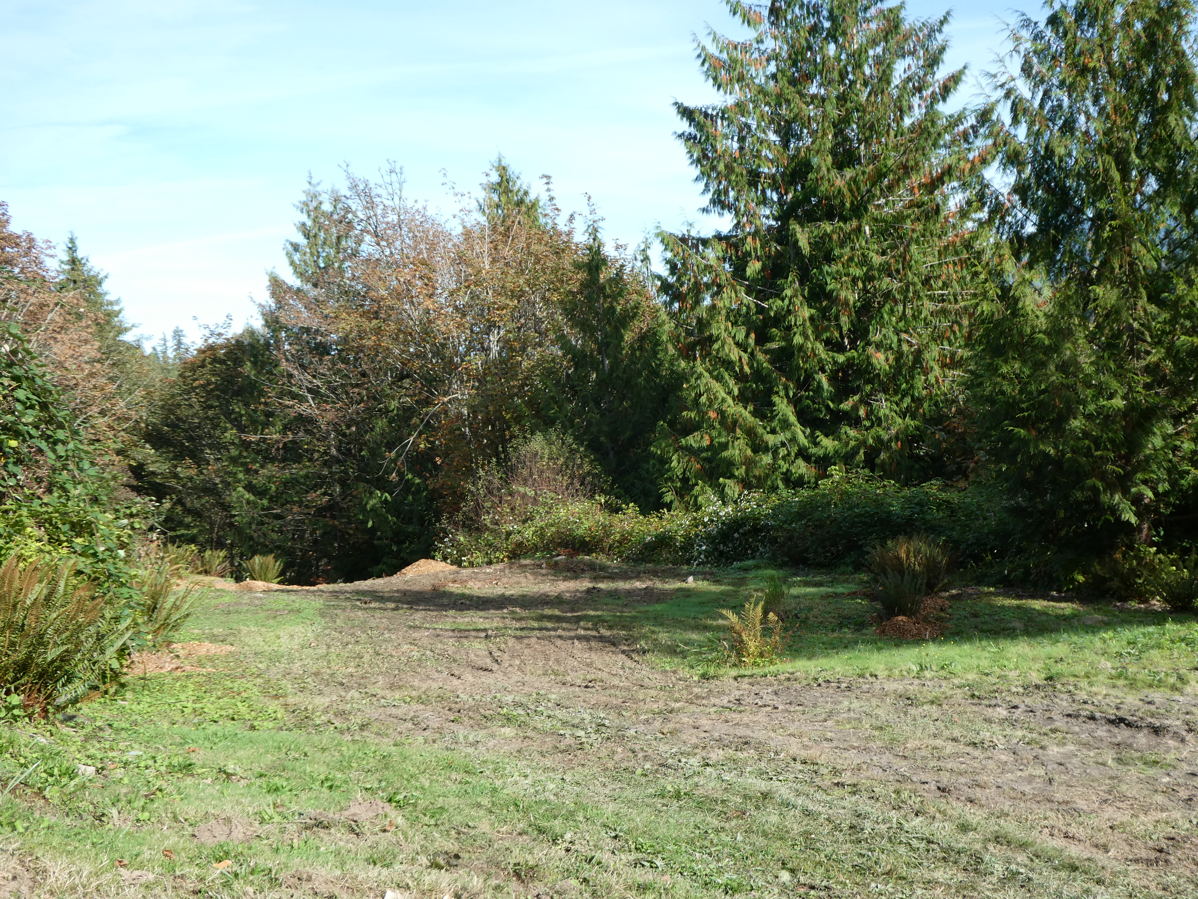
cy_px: 450
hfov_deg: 46.8
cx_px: 599
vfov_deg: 36.0
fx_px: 1384
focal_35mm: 40
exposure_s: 1/320
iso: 80
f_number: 3.8
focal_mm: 7.2
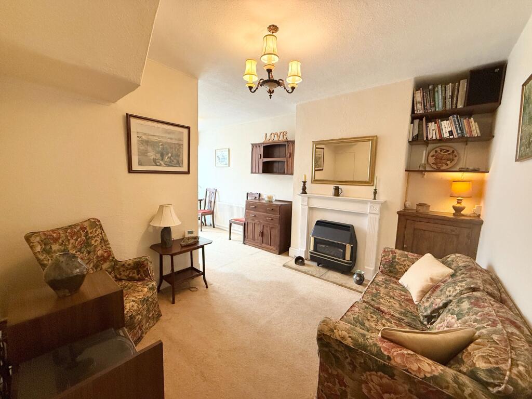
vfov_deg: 85.7
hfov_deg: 102.1
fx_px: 215
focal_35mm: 14
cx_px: 266
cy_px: 200
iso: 250
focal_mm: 2.22
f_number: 2.2
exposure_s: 1/100
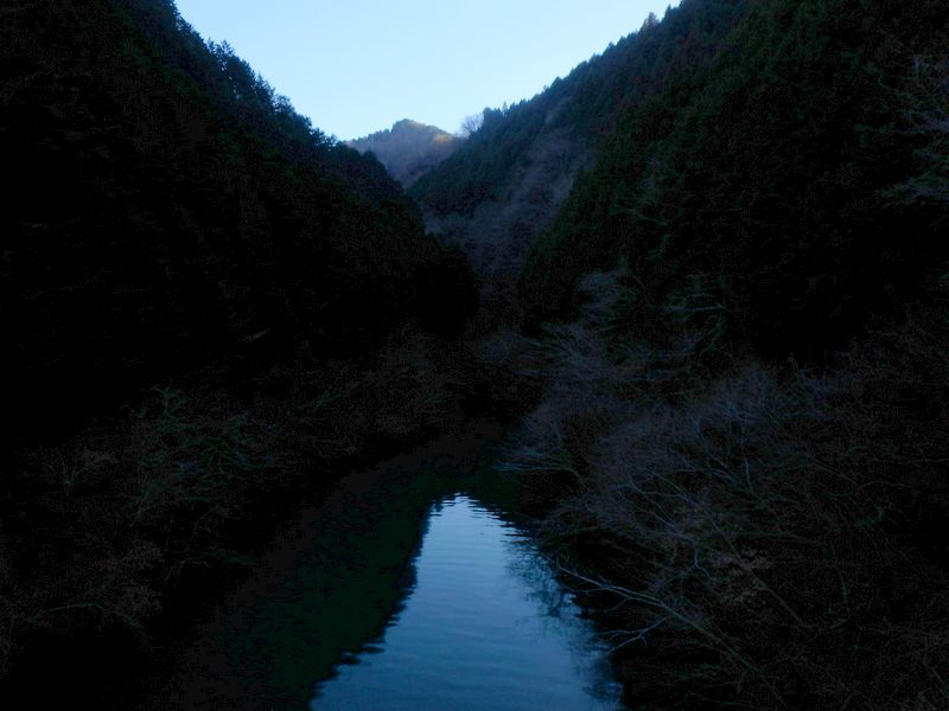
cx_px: 474
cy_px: 356
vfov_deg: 46.8
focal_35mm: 30
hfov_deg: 60.0
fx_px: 822
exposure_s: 1/400
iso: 80
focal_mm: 5.3
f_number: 3.5
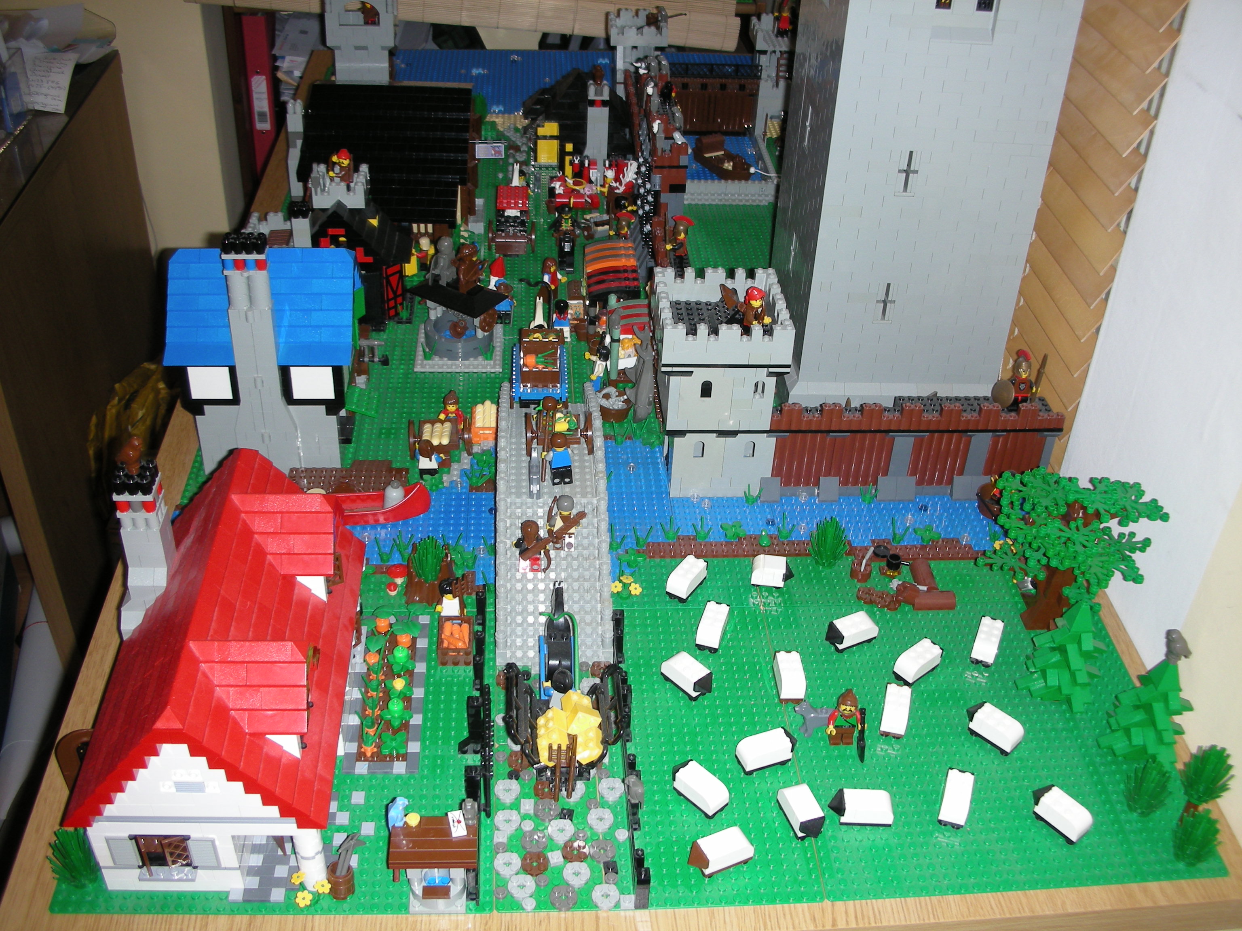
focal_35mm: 35
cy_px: 466
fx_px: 1256
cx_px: 621
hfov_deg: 52.6
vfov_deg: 40.7
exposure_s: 1/60
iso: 50
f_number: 2.8
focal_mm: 5.8
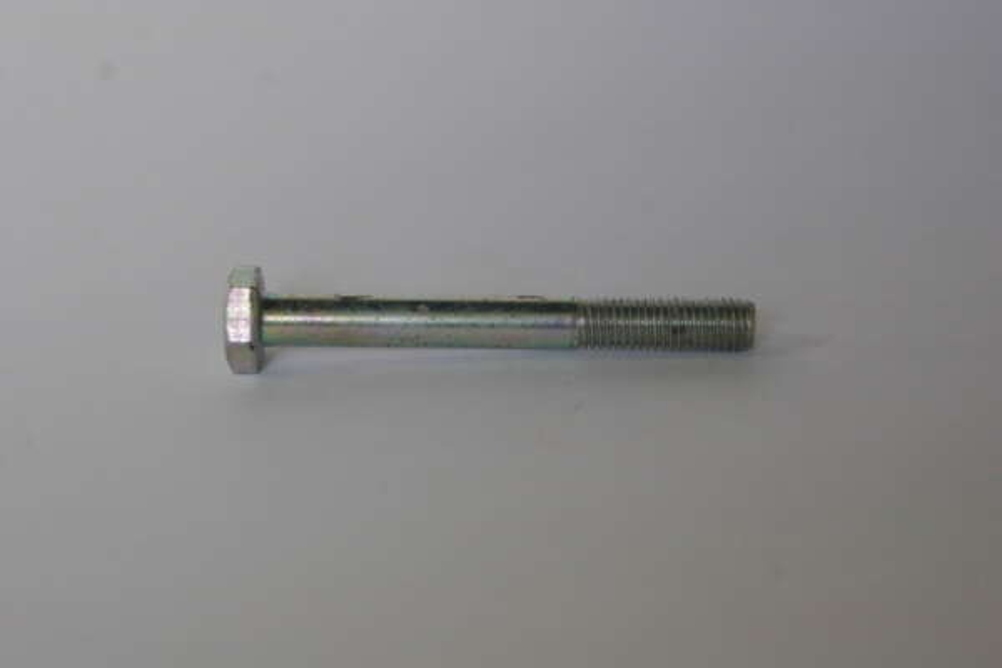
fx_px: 3340
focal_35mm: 120
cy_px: 334
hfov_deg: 17.1
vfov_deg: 11.4
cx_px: 501
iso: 800
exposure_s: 1/45
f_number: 8
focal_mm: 80
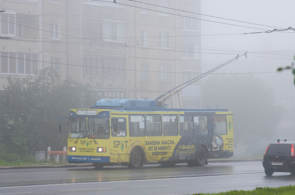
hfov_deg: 13.1
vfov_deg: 8.7
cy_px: 98
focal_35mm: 158
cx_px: 148
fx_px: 1288
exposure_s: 1/400
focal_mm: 105
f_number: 5.6
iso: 400
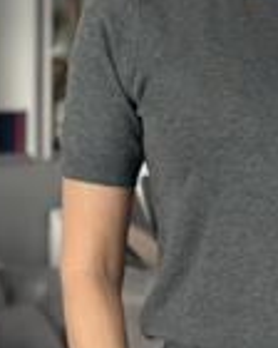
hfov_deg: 9.0
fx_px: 1748
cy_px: 209
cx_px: 318
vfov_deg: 11.3
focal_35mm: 170
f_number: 1.78
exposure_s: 1/60
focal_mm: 6.86
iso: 160
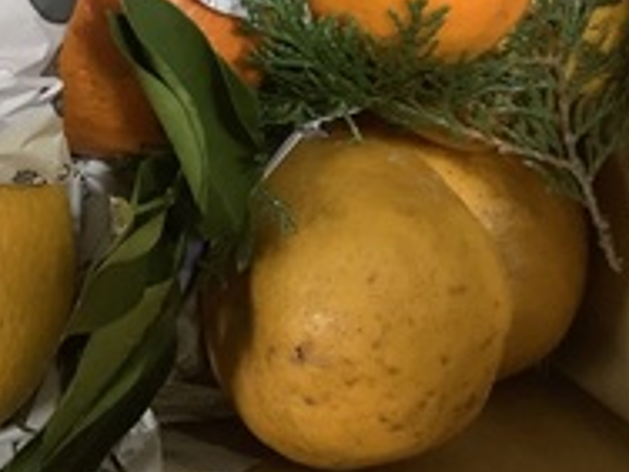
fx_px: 1435
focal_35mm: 79
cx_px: -40
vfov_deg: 17.9
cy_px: -57
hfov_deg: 23.4
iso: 200
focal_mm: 3.3
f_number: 2.4
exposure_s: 1/60
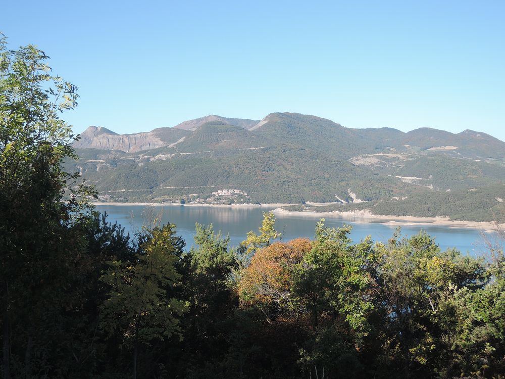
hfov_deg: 38.2
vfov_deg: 29.1
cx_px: 252
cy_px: 190
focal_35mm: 50
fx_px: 729
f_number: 4
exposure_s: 1/400
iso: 80
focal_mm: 10.7
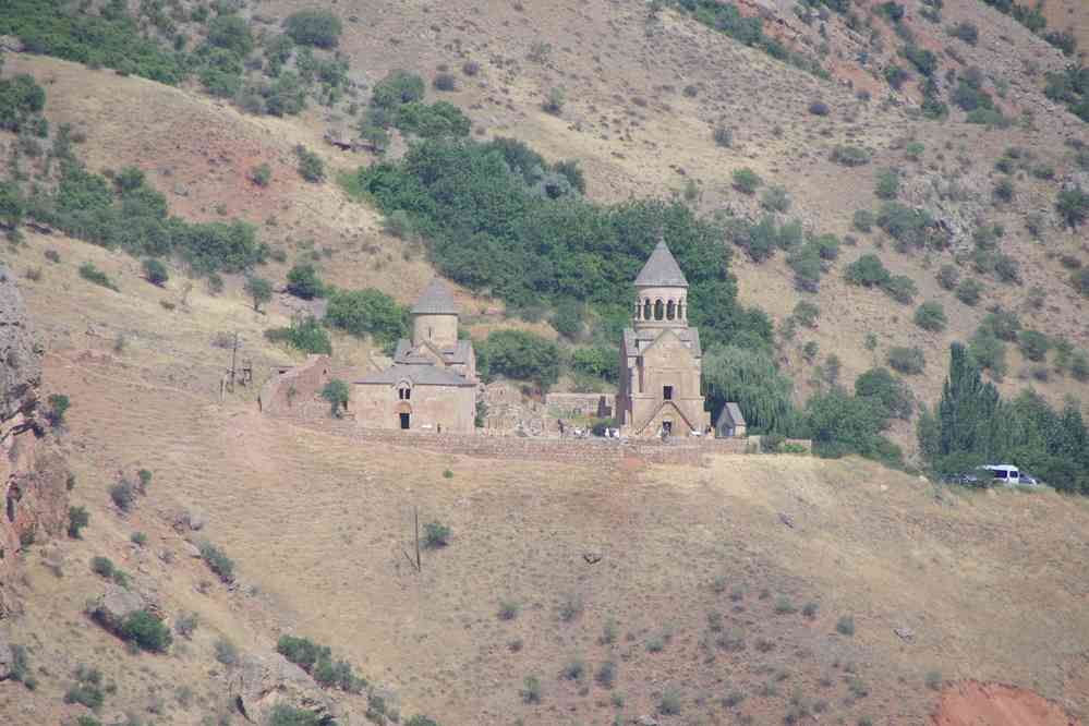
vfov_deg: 3.7
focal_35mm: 375
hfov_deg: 5.5
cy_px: 363
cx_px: 544
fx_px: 11343
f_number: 10
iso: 400
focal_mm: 250
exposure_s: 1/320
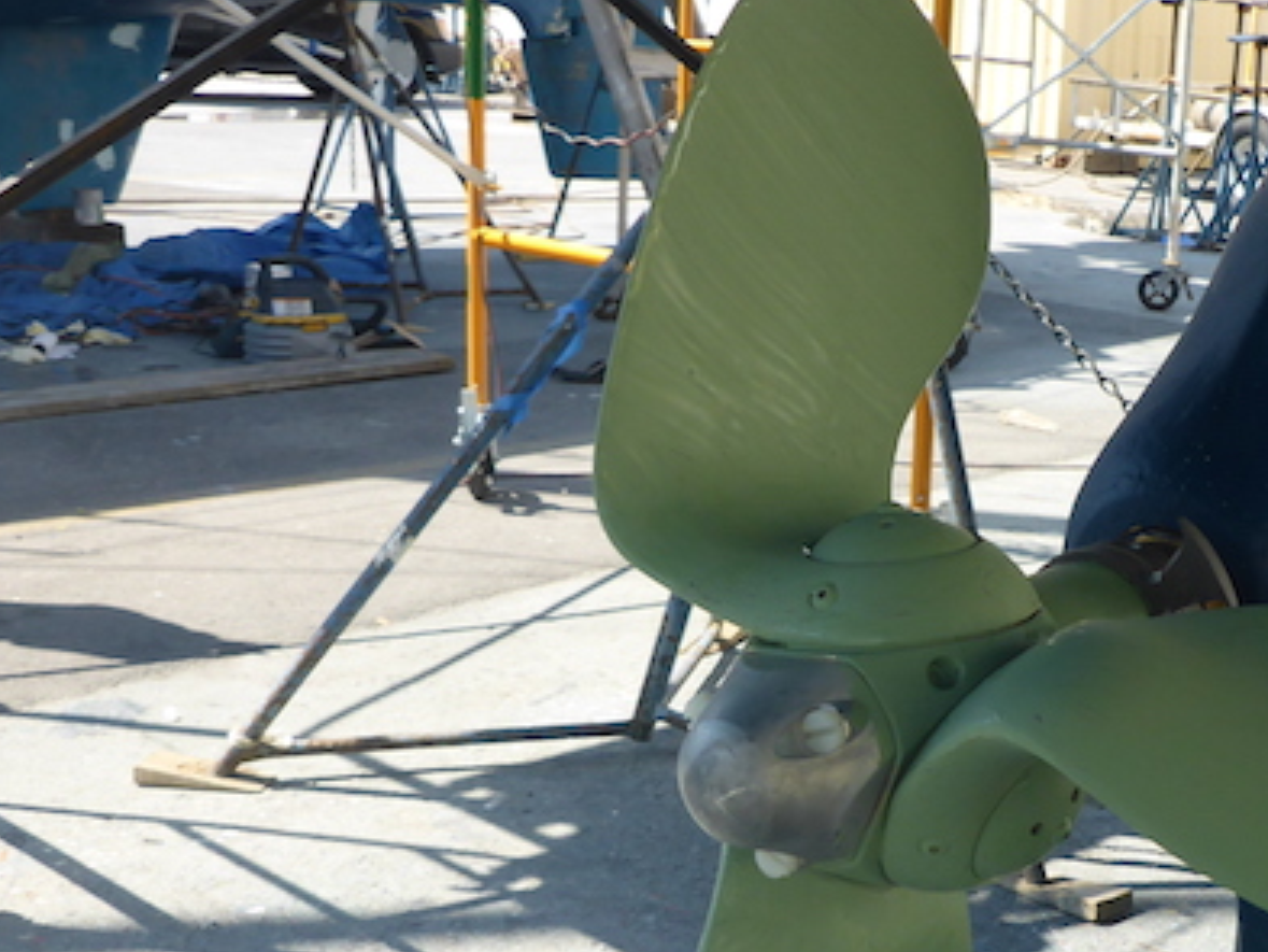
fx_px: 2089
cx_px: 1032
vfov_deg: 25.5
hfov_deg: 32.7
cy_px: 633
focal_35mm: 57
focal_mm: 4.9
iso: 100
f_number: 3.3
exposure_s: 1/400
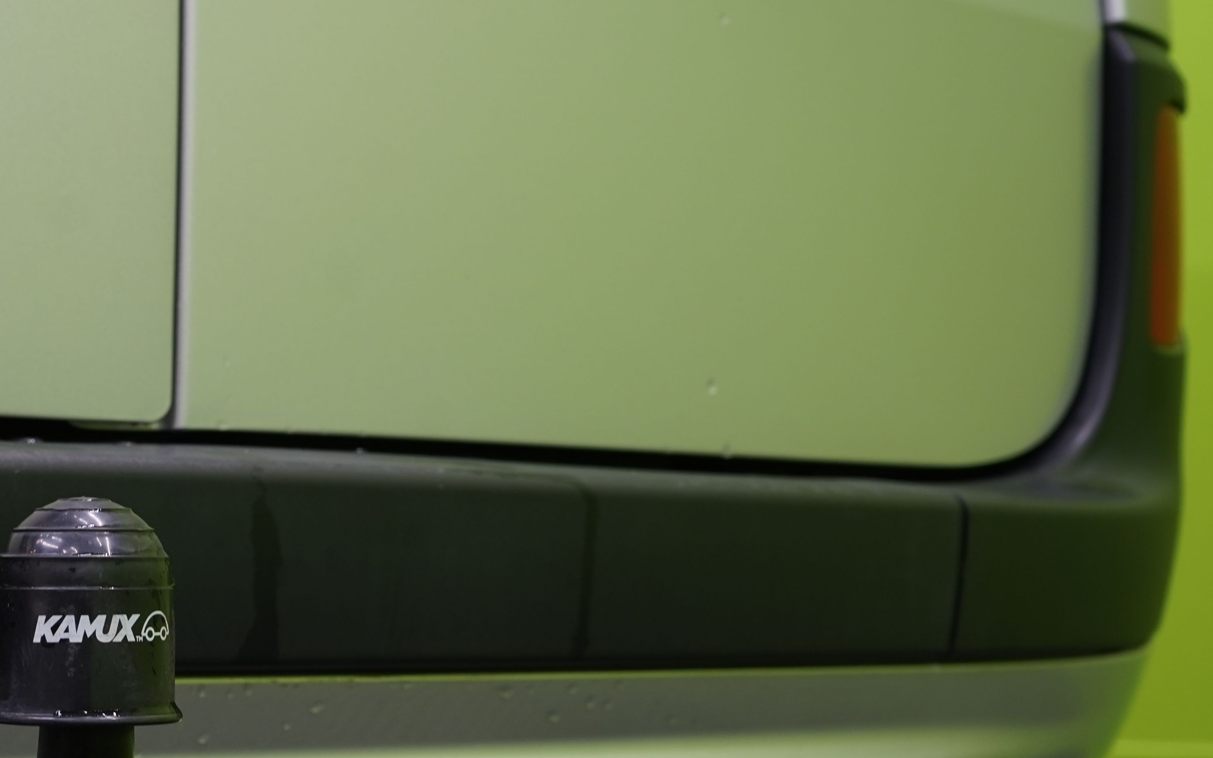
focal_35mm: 81
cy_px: 692
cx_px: 77
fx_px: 2678
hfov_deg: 24.6
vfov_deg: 15.9
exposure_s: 1/25
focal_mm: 39
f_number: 5.6
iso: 400
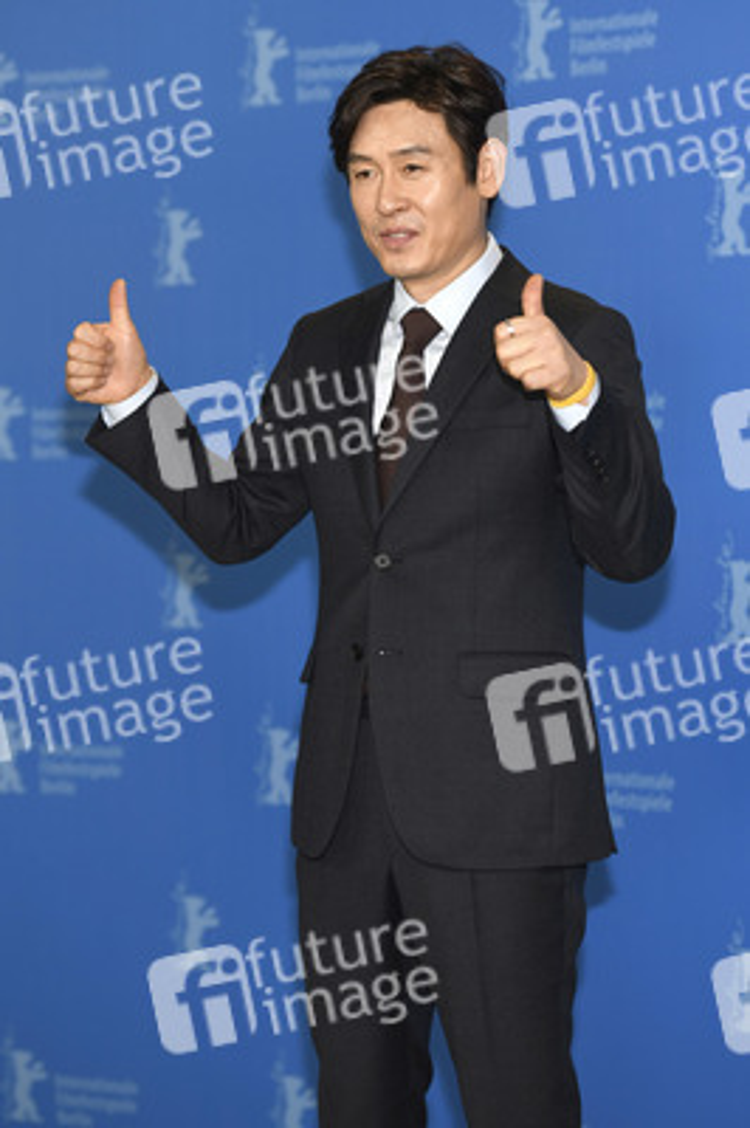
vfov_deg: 20.0
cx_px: 375
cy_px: 564
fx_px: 3193
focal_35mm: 102
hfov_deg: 13.4
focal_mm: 102
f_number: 3.5
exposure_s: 1/320
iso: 800
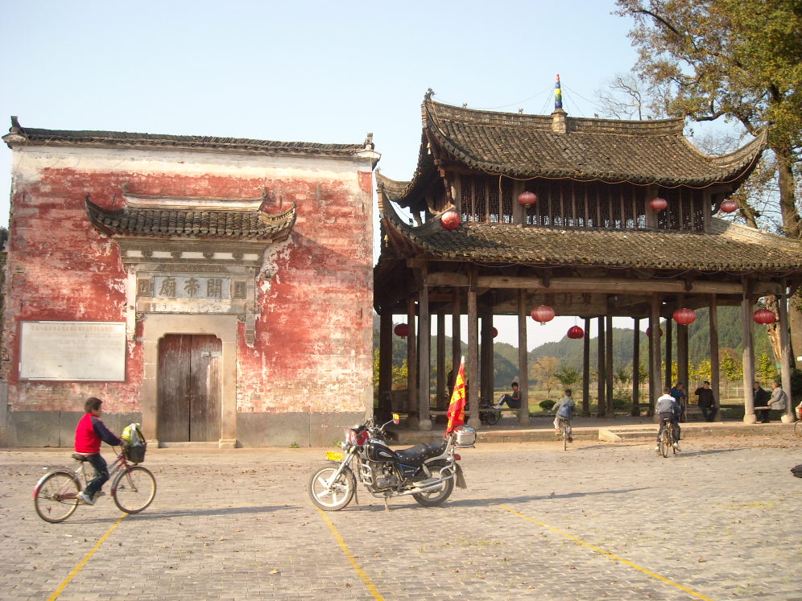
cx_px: 406
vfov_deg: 39.7
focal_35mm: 36
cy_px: 294
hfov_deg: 51.4
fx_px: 834
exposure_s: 1/105
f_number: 5.6
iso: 64
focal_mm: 5.7
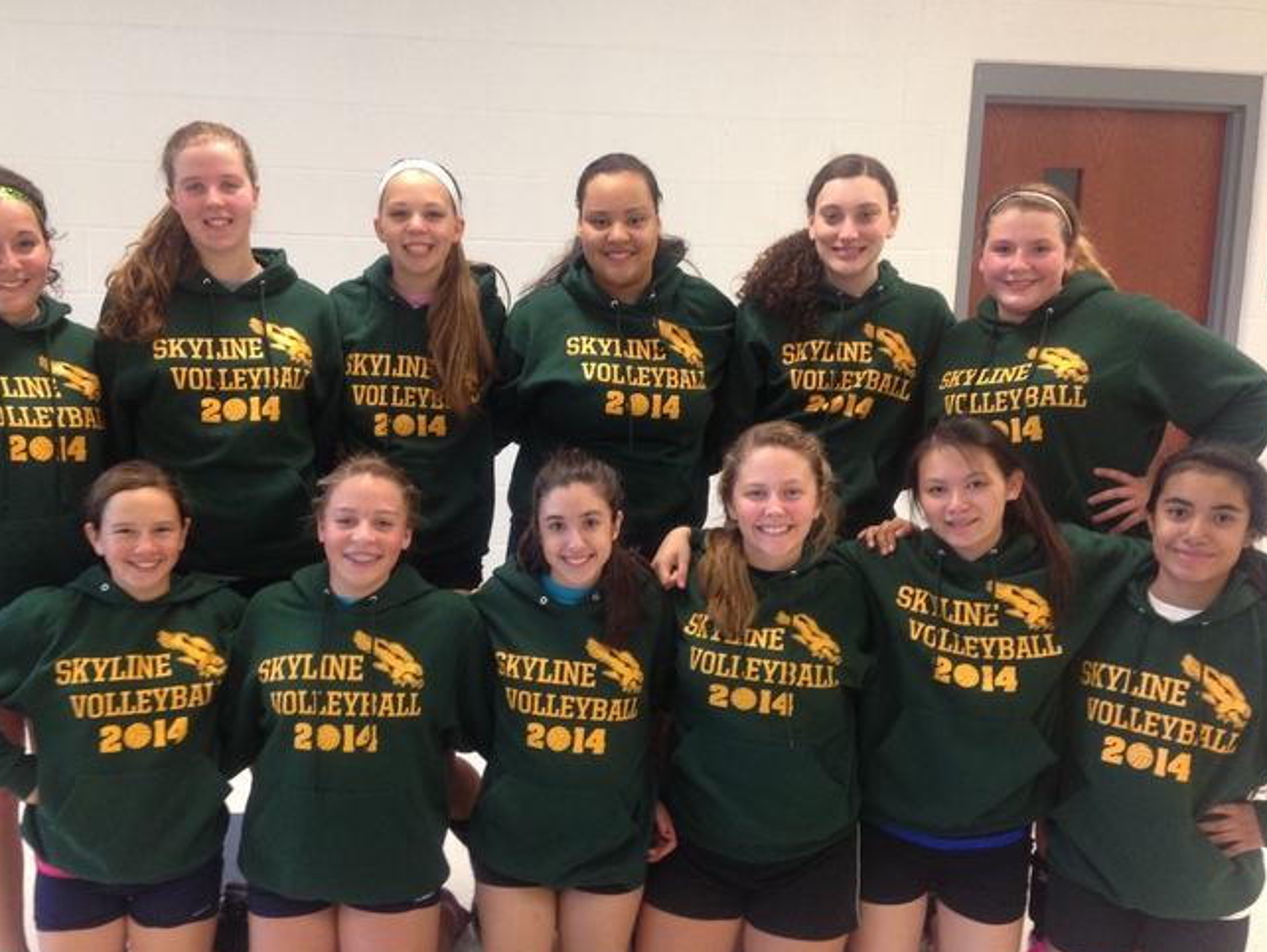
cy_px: 527
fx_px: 1355
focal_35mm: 37
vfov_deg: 38.6
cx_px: 580
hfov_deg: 50.1
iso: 160
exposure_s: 1/20
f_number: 2.4
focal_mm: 4.12
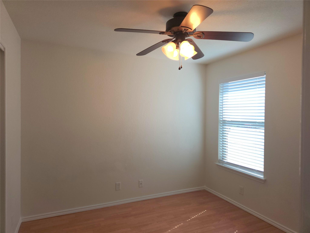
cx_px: 155
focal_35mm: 23
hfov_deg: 73.9
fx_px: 206
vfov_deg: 58.9
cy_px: 116
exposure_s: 1/204
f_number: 1.8
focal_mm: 5.4
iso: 40
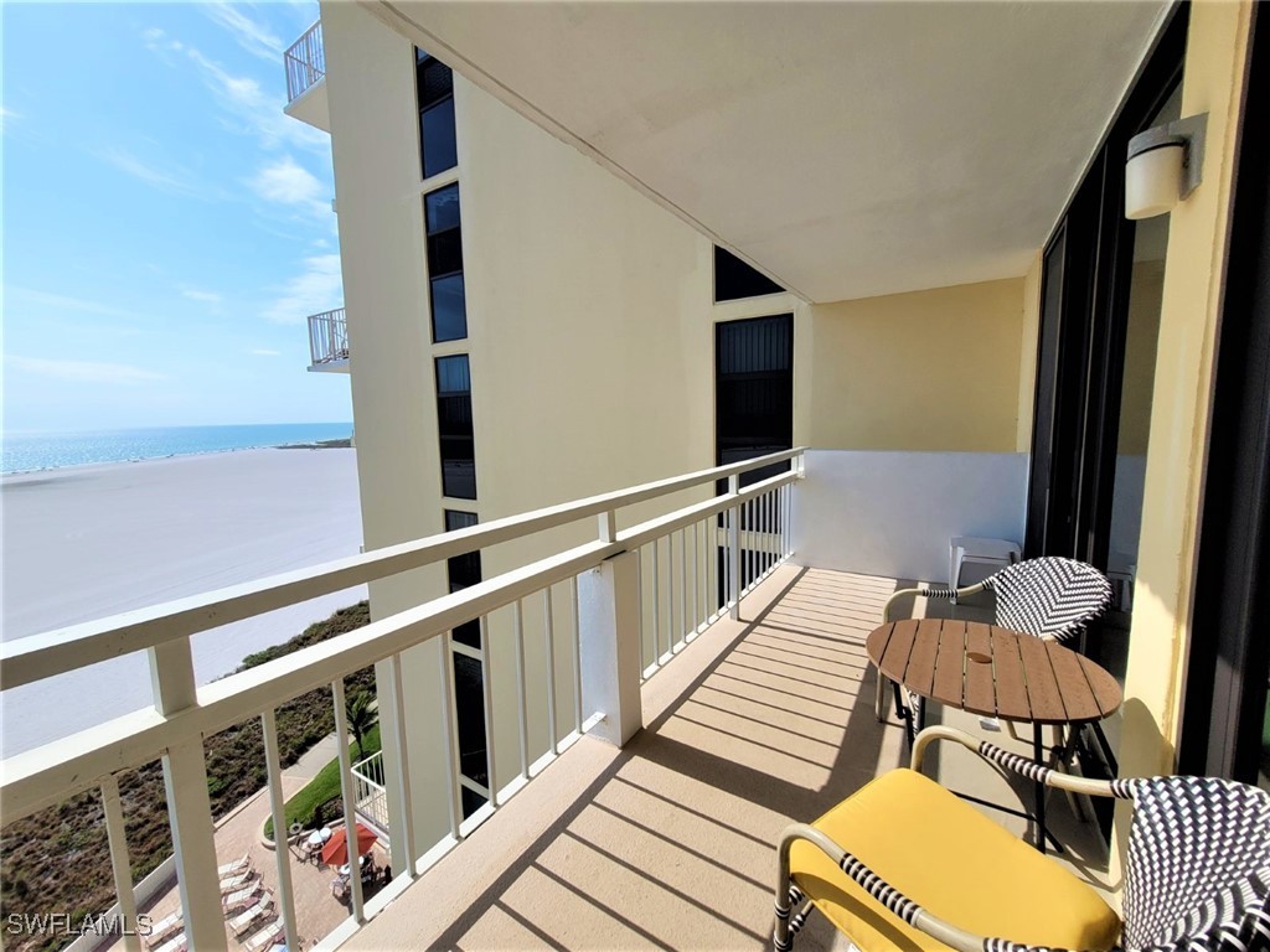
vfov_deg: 89.9
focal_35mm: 13
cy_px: 476
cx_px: 635
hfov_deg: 106.2
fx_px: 477
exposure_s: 1/2579
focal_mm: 1.74
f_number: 2.2
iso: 40
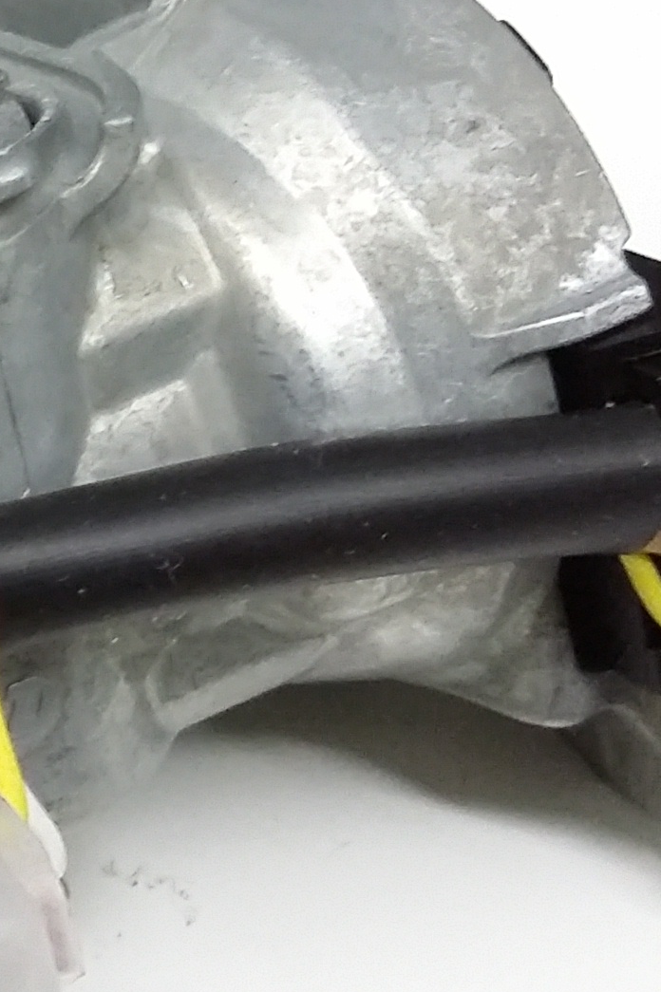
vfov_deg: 19.6
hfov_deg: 12.5
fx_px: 2866
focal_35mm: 104
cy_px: 382
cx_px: -357
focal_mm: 3.4
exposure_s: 1/15
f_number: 2.4
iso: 250
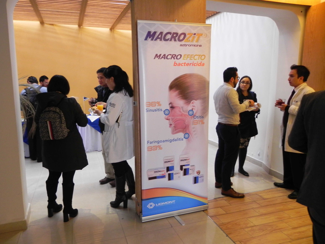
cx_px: 162
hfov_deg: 67.3
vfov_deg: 53.1
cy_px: 122
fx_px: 244
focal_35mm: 26
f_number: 2.8
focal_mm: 4.6
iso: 356
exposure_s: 1/30
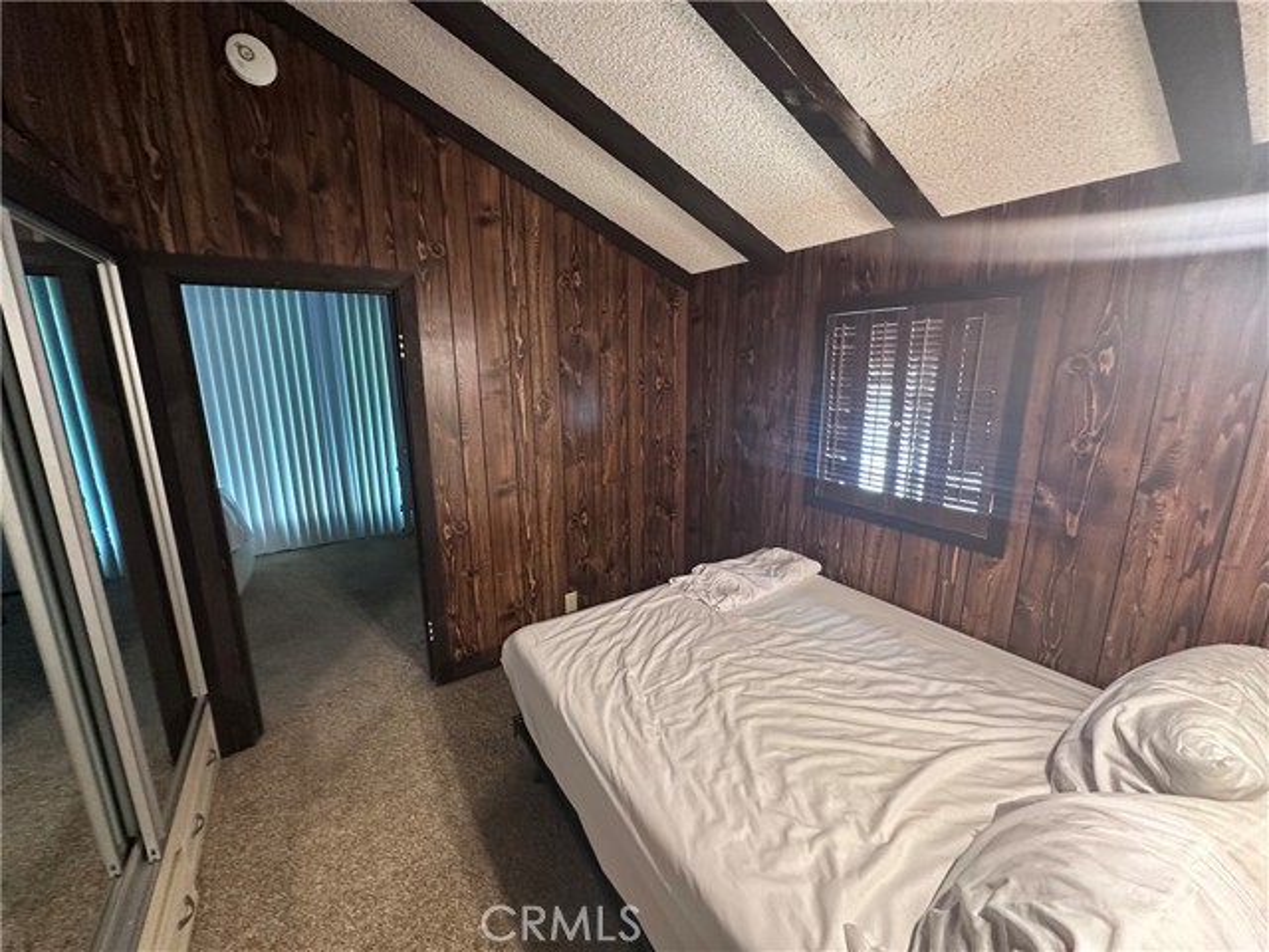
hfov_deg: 102.1
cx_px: 634
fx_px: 513
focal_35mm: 14
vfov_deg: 85.7
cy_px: 476
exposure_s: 1/60
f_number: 2.2
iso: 500
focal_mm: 2.22
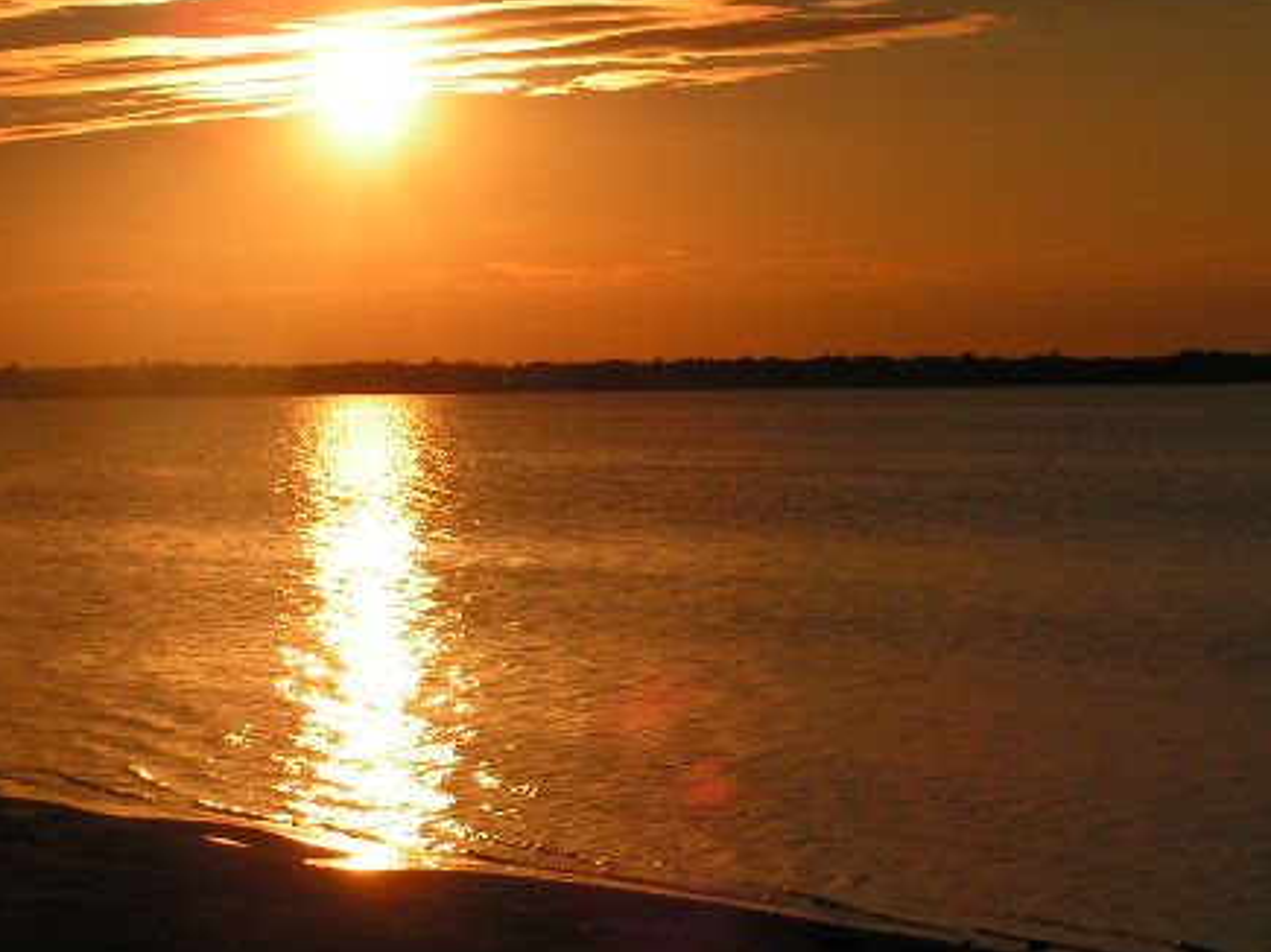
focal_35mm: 128
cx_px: 503
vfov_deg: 11.6
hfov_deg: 15.4
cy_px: 426
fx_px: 4698
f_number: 8
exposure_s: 1/1000
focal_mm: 14.5
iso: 64
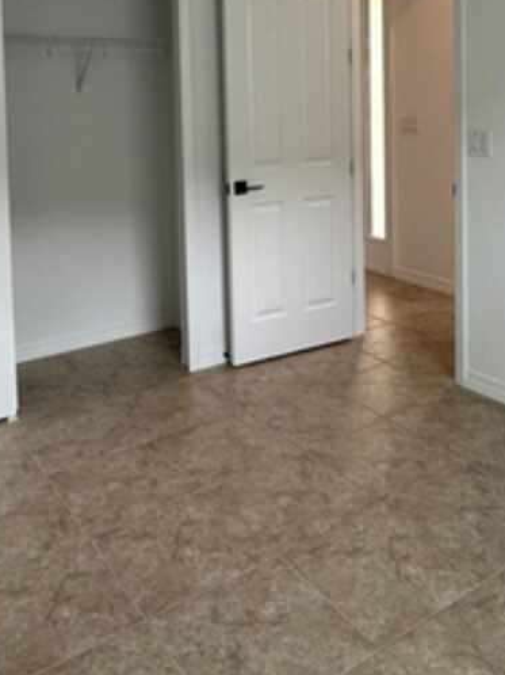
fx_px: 701
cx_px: 265
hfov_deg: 39.6
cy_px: 136
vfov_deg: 48.5
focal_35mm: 36
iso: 80
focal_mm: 2.22
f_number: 2.2
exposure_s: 1/120
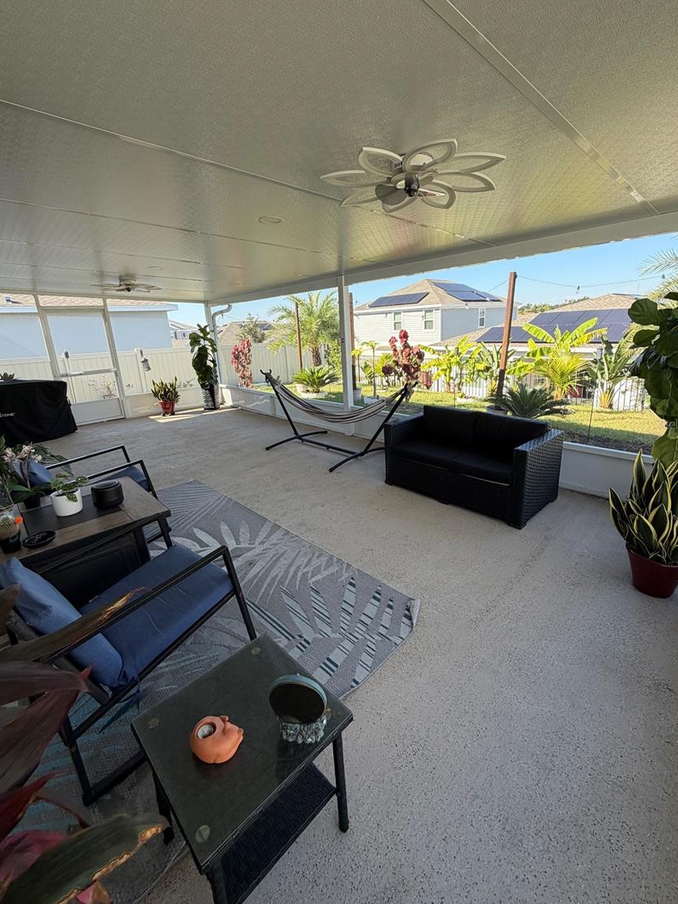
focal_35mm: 15
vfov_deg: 98.0
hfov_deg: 81.7
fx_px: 392
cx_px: 353
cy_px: 424
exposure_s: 1/166
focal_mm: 2.22
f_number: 2.2
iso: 50
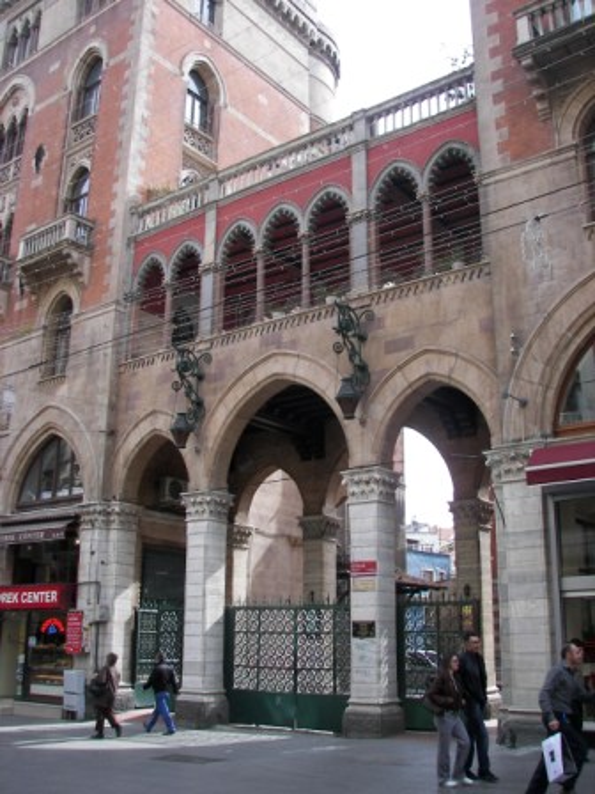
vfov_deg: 51.4
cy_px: 397
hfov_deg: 39.7
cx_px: 298
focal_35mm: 36
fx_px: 825
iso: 50
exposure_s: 1/200
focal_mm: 6
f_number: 2.8
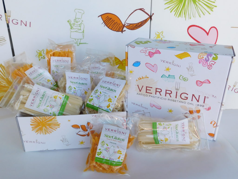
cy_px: 90
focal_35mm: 30
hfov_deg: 60.0
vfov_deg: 46.8
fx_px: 206
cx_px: 119
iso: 125
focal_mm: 5.3
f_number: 3.2
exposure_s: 1/160
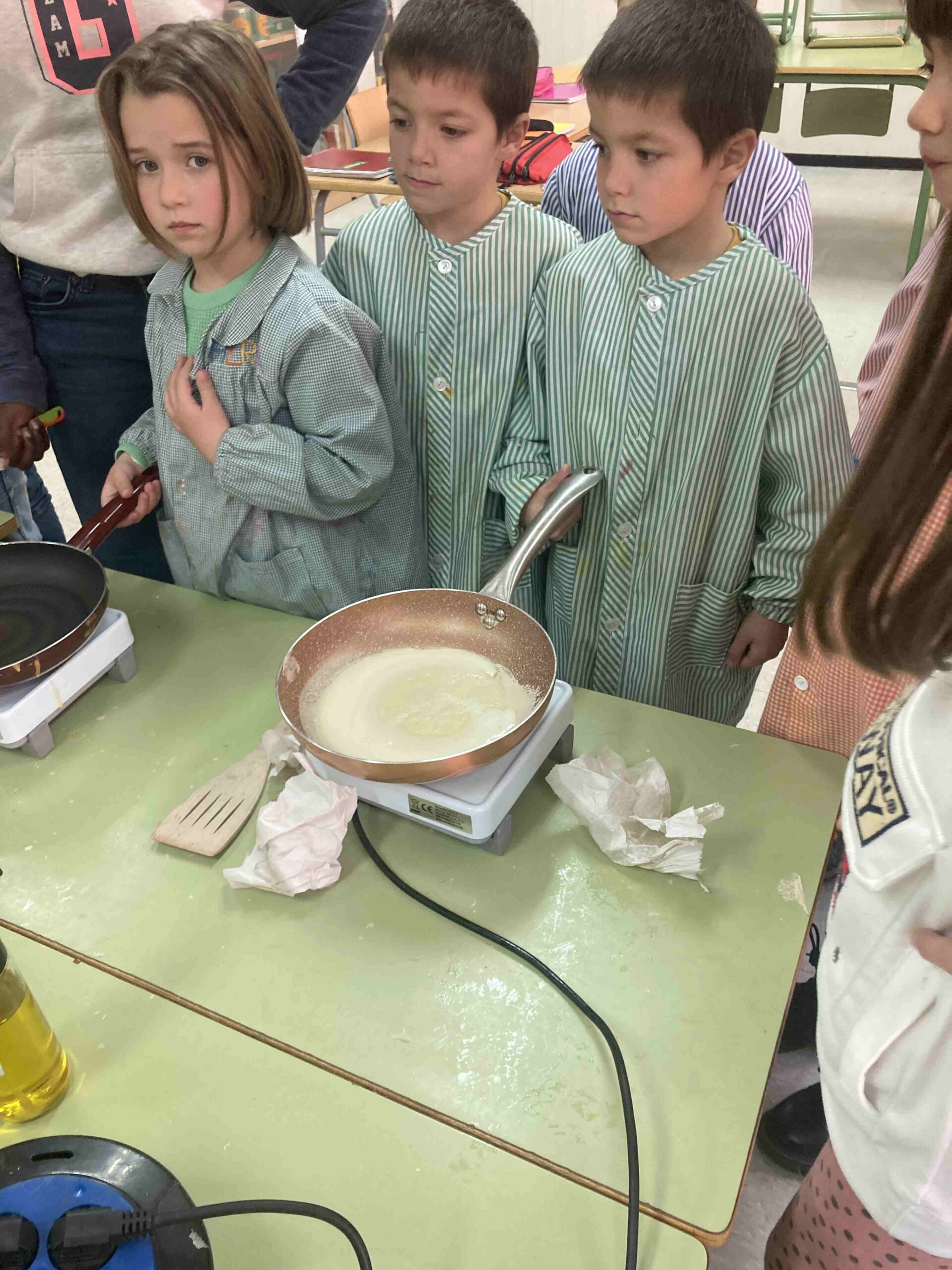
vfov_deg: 63.4
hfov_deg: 49.7
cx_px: 476
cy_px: 635
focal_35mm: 28
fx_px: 1027
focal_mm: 3.99
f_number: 1.8
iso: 125
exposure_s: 1/50
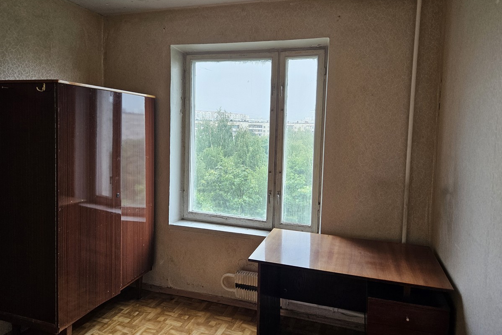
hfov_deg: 73.8
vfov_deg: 53.0
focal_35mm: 24
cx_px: 251
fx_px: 335
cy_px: 150
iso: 250
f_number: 1.8
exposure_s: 1/190
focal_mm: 5.4
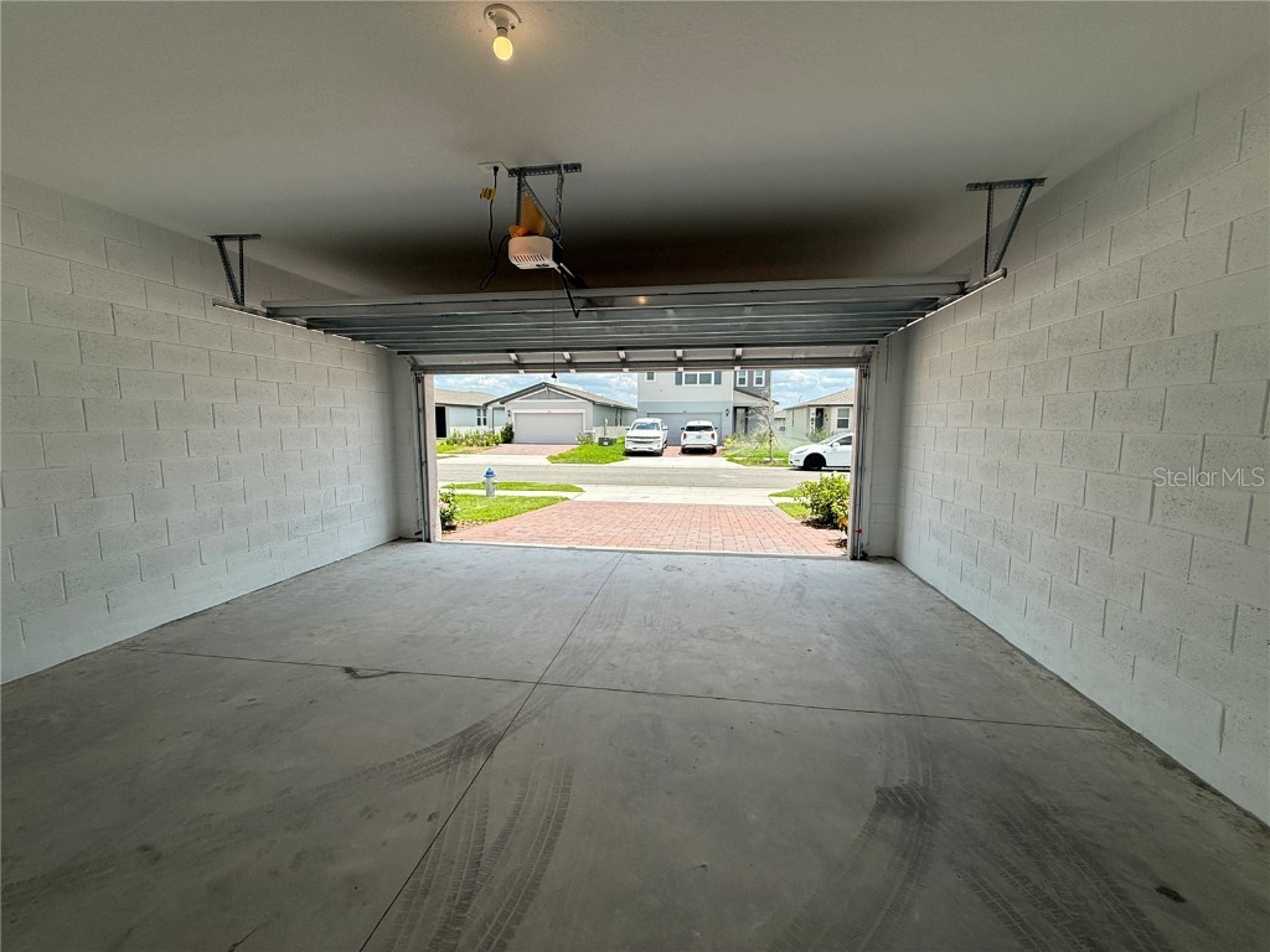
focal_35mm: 14
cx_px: 635
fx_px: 514
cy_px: 476
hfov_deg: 102.1
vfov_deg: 85.7
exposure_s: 1/1534
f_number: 2.2
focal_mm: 2.22
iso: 50
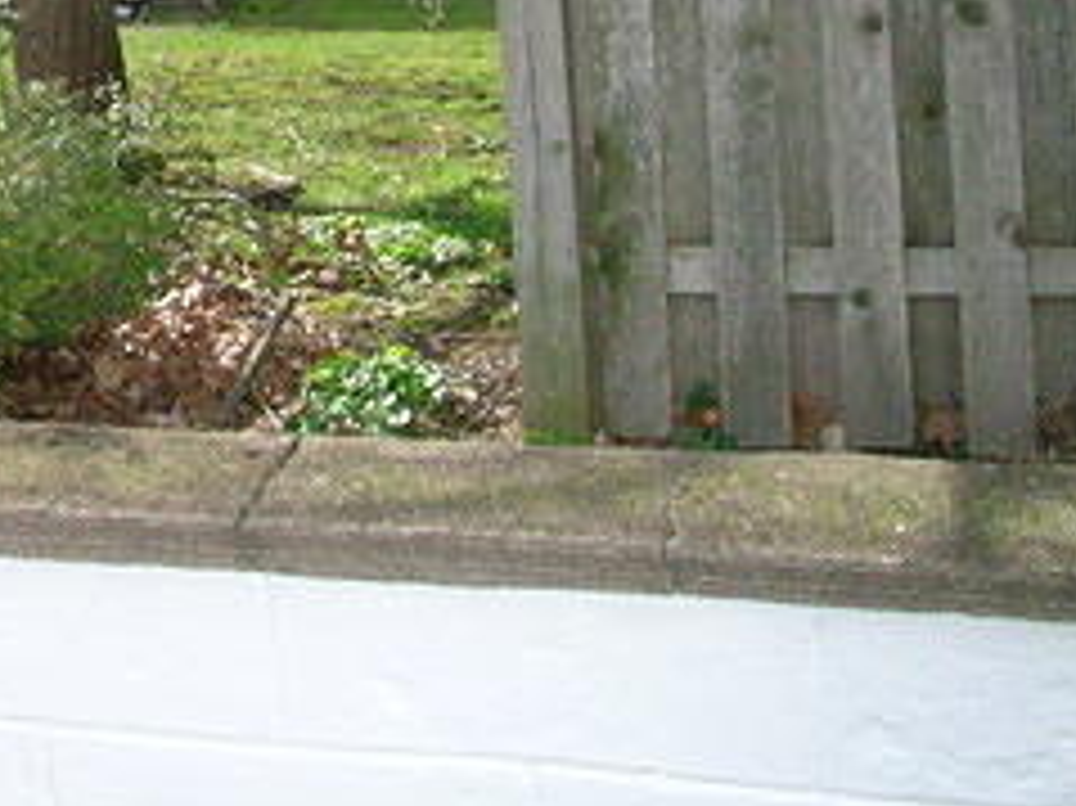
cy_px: -149
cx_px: -198
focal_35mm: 75
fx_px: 2330
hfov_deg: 23.8
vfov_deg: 18.6
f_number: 7.9
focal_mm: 5.8
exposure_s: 1/530
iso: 400
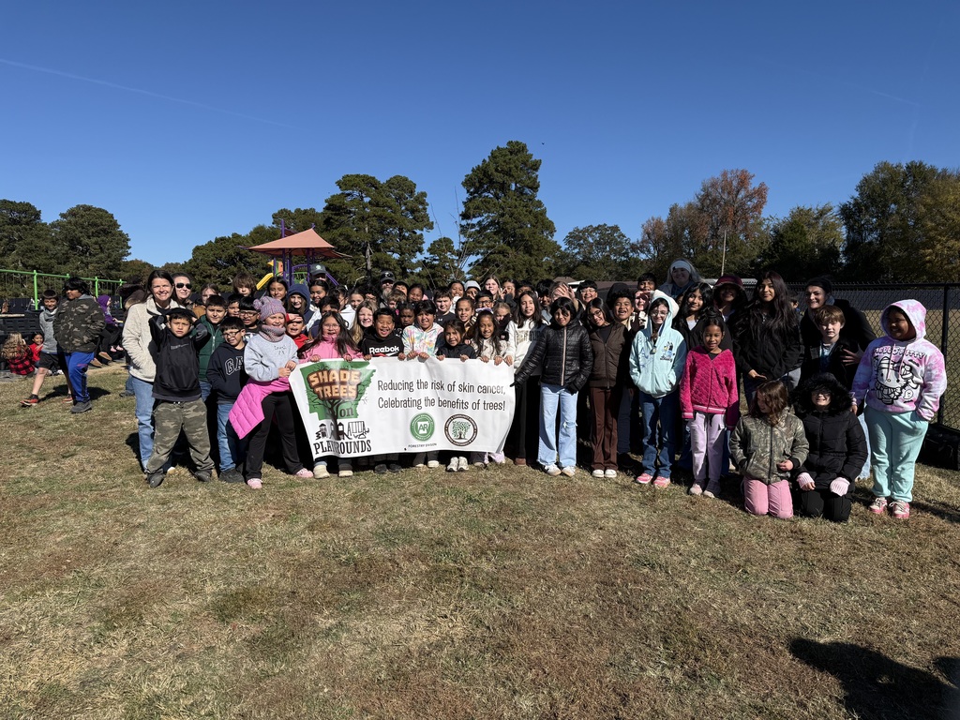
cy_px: 360
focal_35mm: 24
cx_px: 480
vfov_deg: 56.8
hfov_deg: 71.6
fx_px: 666
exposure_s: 1/6711
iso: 100
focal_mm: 6.76
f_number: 1.78
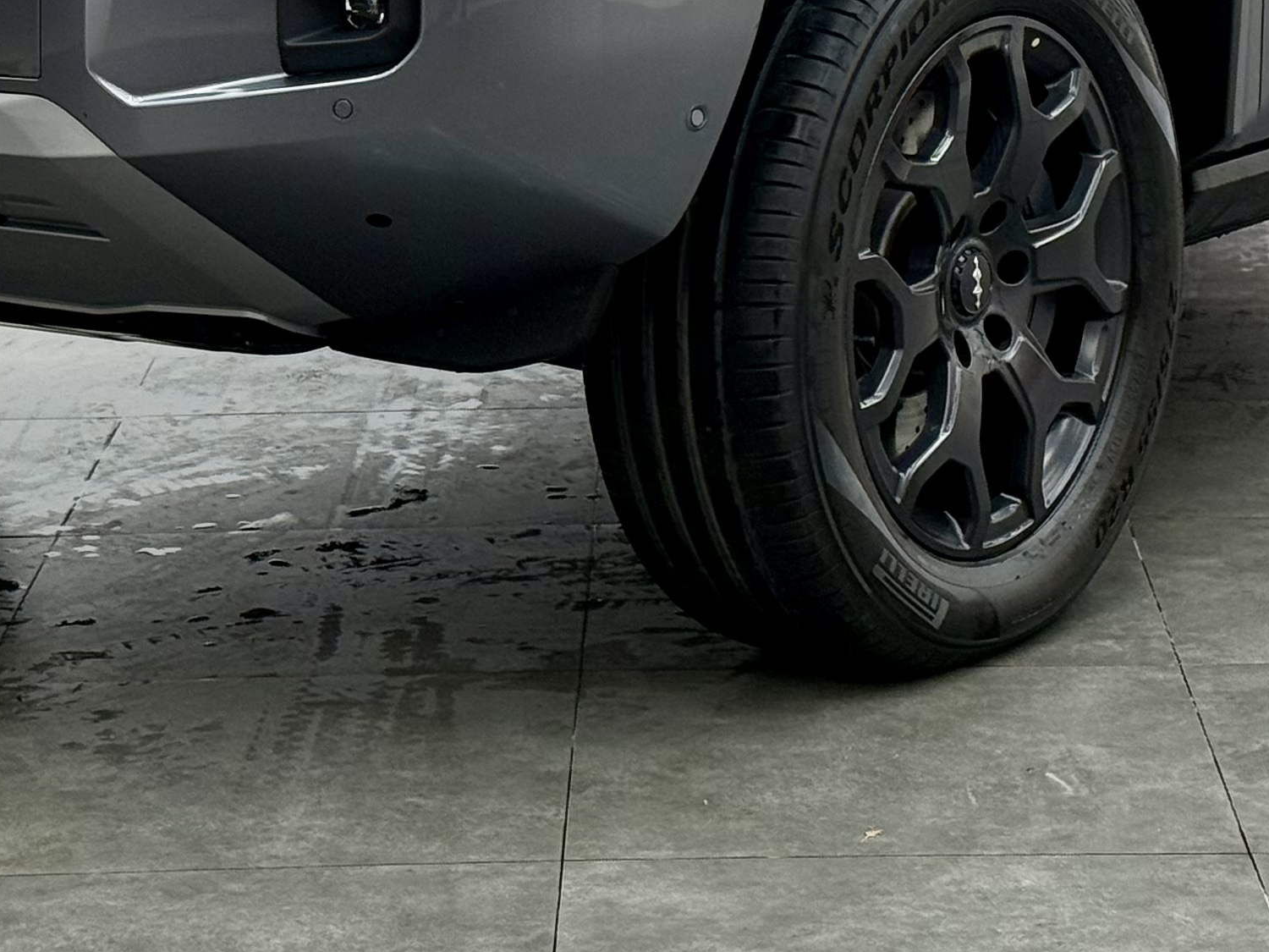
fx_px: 4729
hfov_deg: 15.3
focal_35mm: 129
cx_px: 790
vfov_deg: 11.2
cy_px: -299
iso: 80
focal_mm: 6.76
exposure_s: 1/100
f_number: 1.78
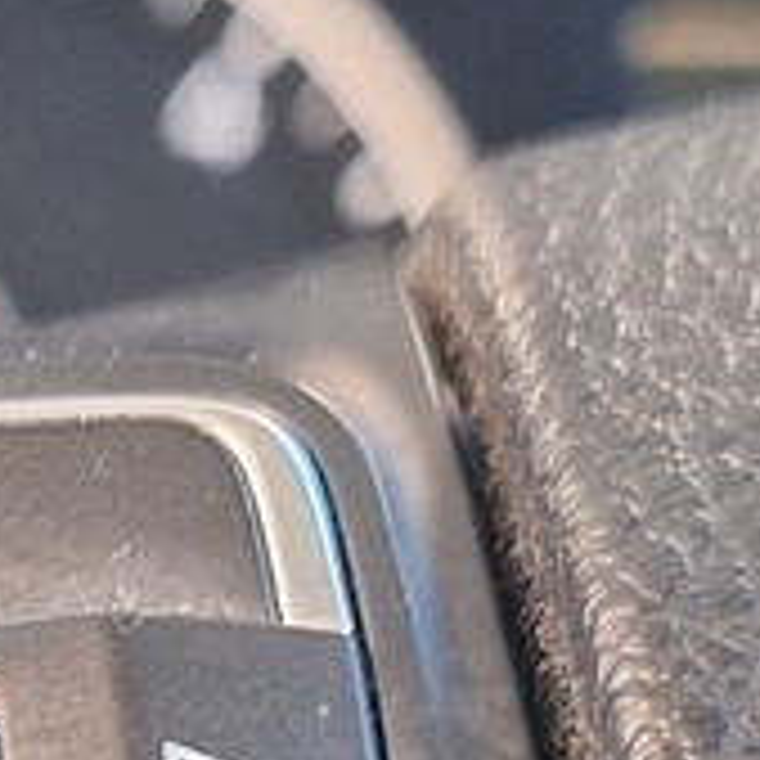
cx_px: -247
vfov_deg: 9.8
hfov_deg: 9.9
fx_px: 4297
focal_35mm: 173
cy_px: 1151
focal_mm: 5.54
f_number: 1.8
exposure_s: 1/33
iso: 320
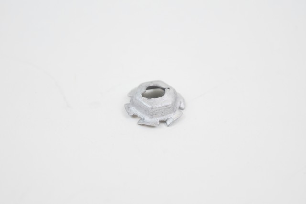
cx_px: 153
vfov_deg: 16.6
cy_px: 102
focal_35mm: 82
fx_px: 701
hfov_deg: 24.6
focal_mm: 55
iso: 1400
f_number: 5.6
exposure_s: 1/60
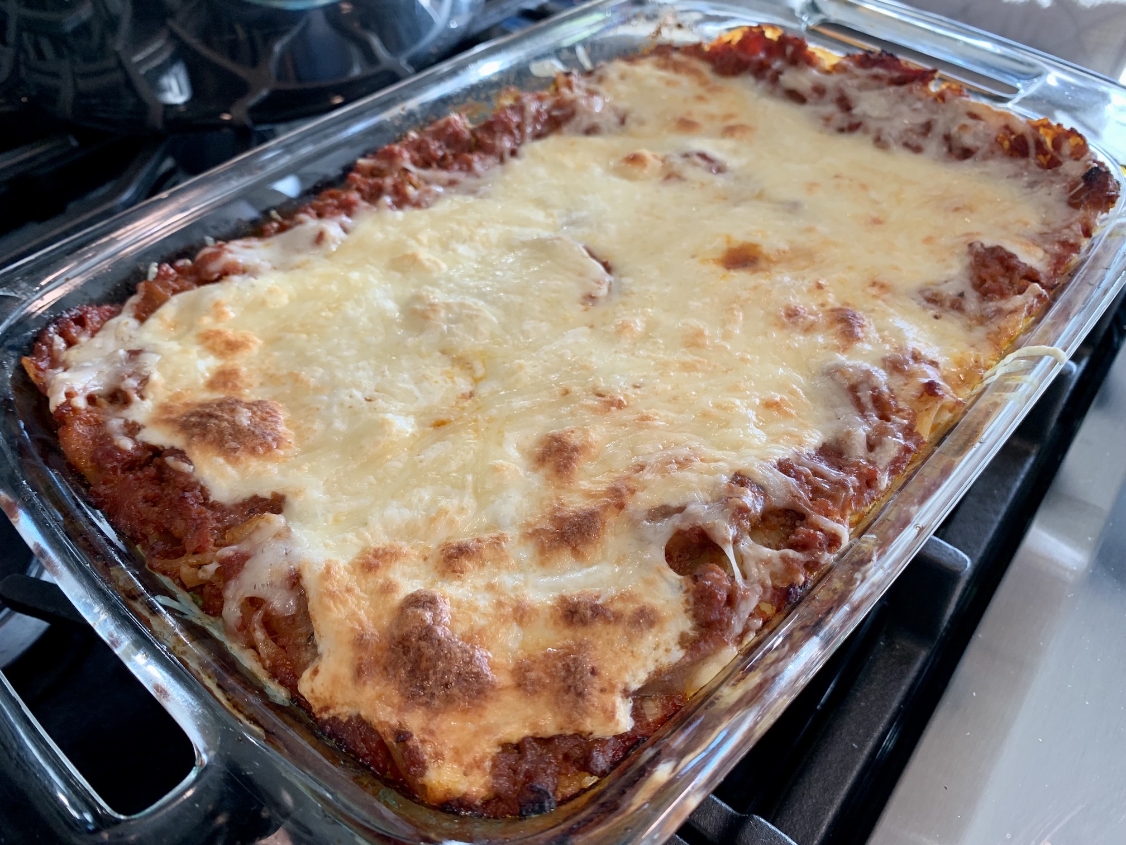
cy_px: 422
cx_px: 563
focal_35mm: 26
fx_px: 846
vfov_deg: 53.1
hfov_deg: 67.3
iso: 64
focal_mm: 4.25
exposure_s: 1/60
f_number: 1.8
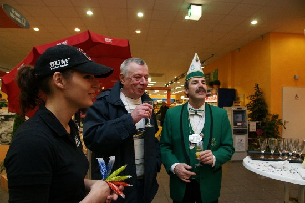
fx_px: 203
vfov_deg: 53.1
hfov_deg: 73.8
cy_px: 102
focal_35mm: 24
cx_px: 152
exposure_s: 1/60
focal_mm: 16
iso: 800
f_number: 5.6
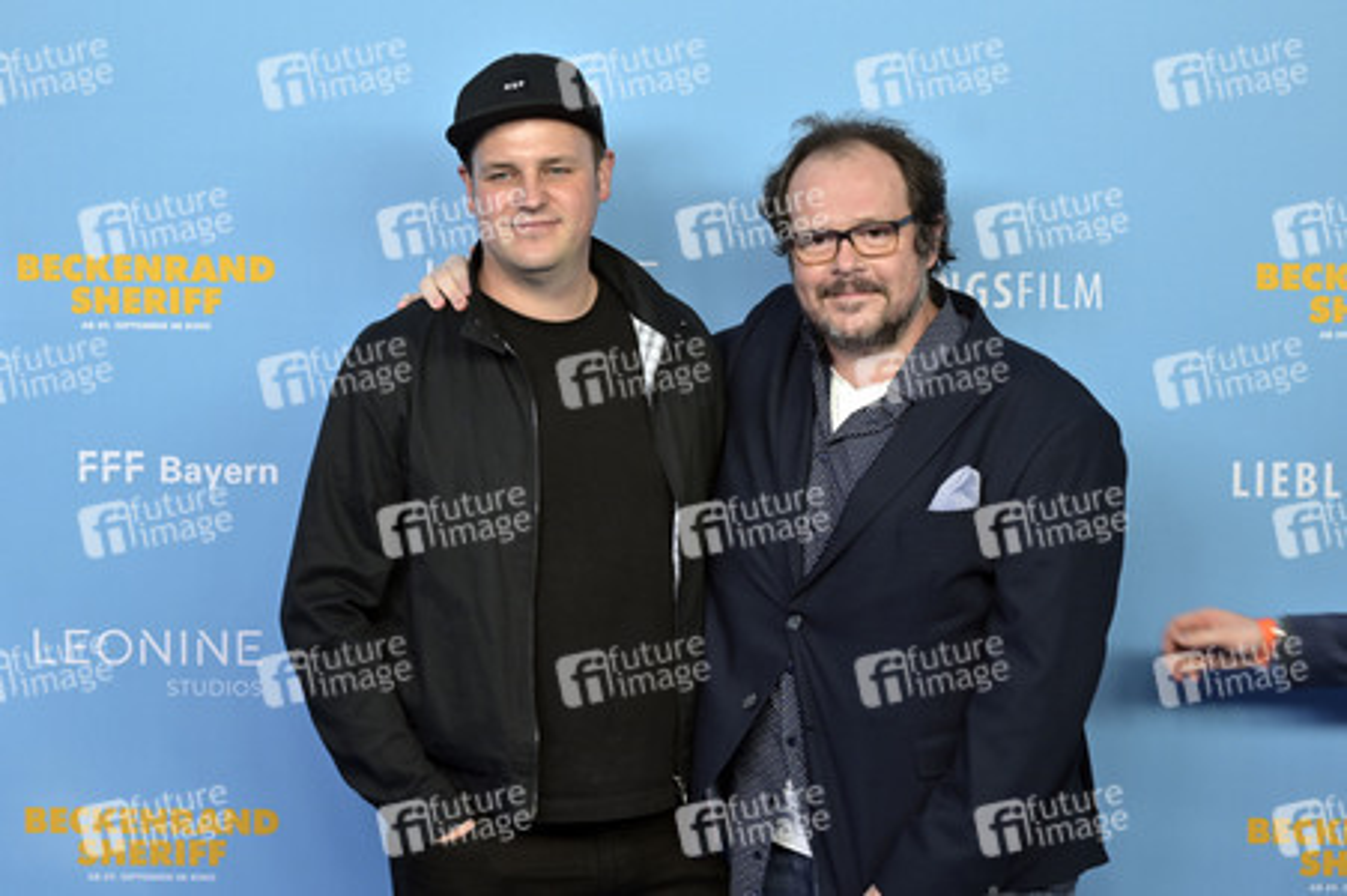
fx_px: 2617
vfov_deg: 19.4
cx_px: 674
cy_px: 448
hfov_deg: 28.9
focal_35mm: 70
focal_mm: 70
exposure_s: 1/200
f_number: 4
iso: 160
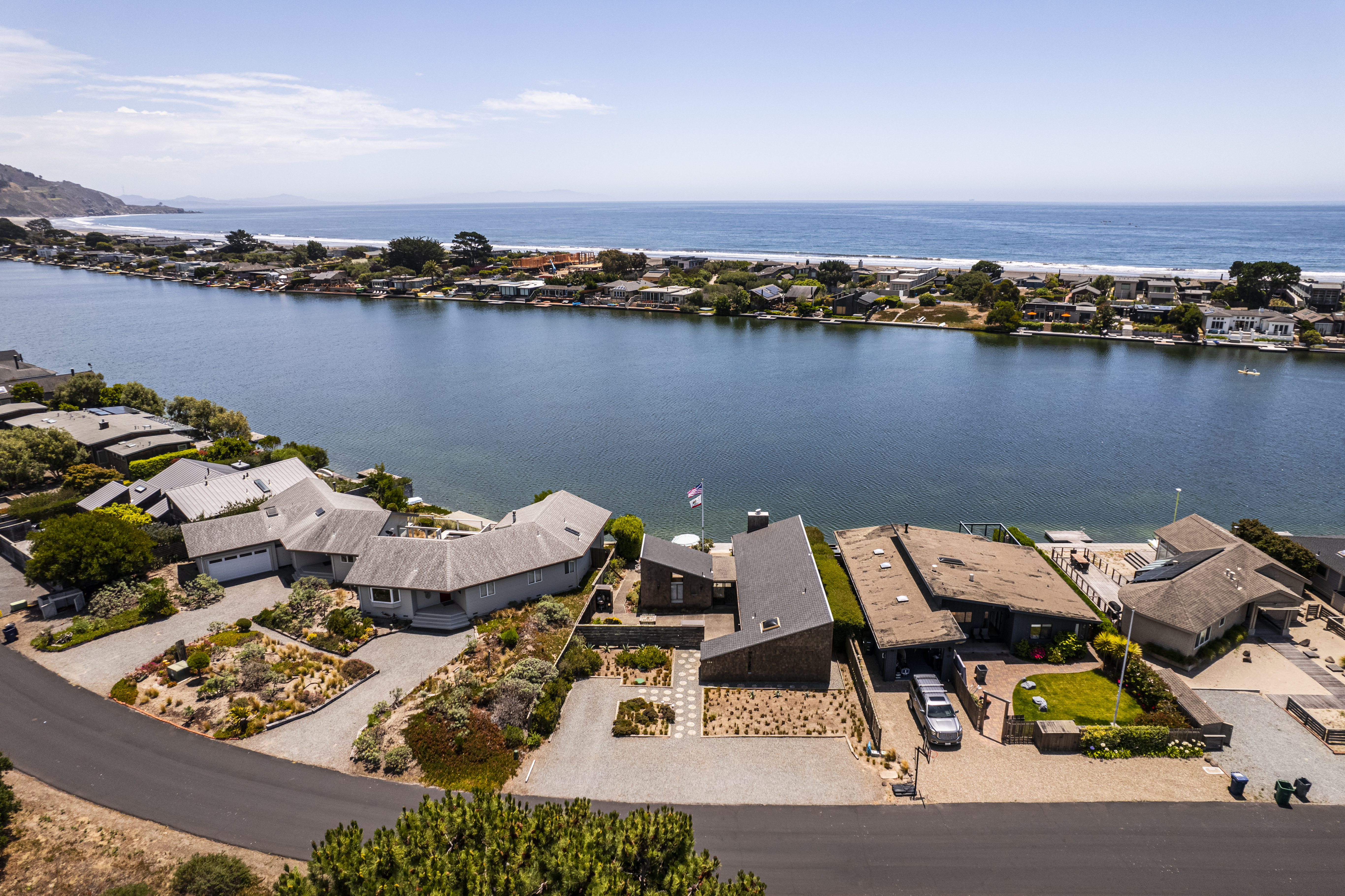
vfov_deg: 57.2
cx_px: 672
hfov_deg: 78.6
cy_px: 448
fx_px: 822
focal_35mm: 22
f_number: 2.8
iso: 120
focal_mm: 8.38
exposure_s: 1/2500
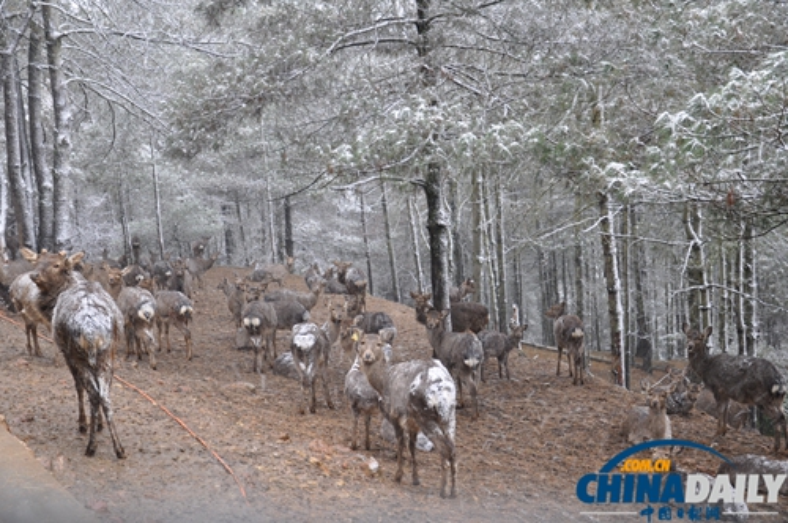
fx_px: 984
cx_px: 394
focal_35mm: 45
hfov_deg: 43.7
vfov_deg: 29.8
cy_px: 262
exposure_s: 1/80
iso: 400
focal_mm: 30
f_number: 4.5
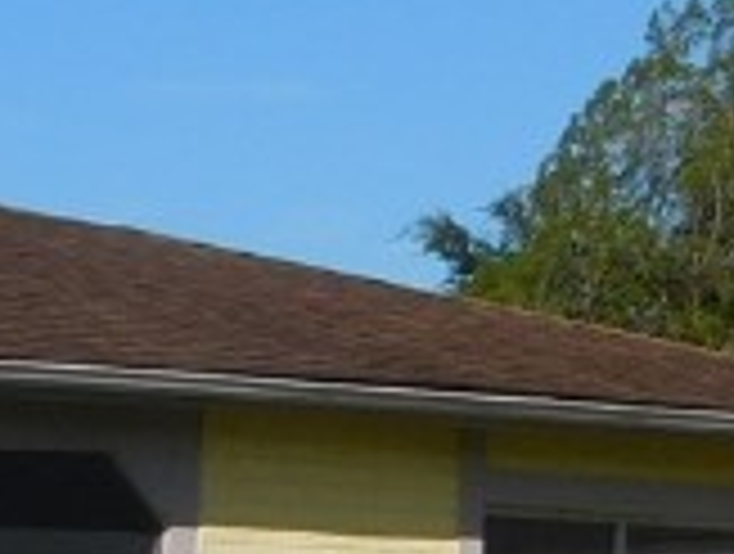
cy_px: 775
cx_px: -955
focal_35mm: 188
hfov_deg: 9.5
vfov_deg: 7.8
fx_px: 3995
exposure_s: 1/800
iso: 125
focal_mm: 5.3
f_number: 6.4
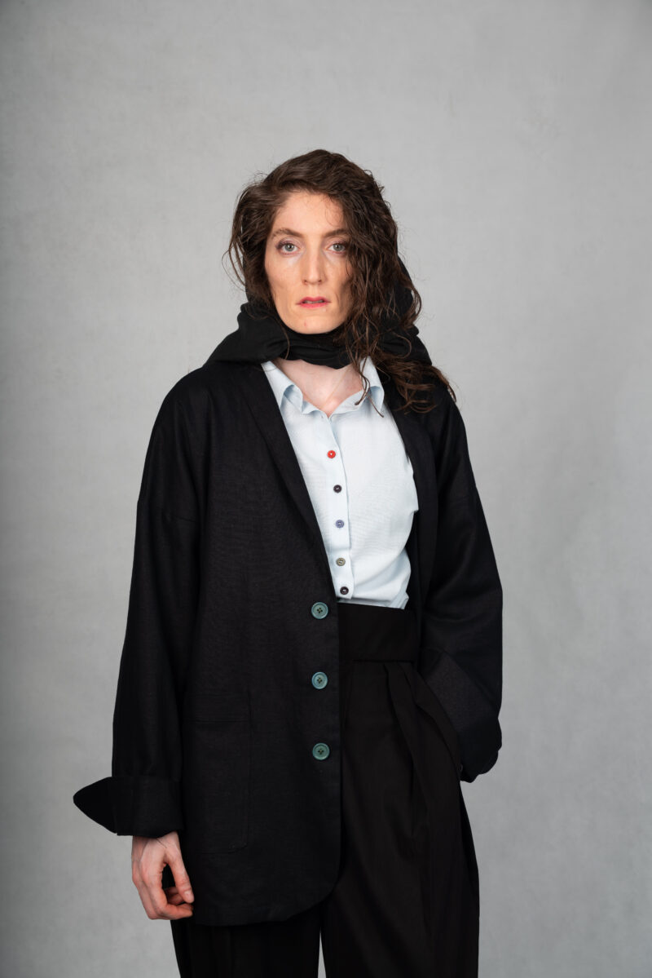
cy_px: 489
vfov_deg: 28.8
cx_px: 326
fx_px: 1900
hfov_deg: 19.5
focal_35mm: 70
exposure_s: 1/160
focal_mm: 70
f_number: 6.3
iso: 100
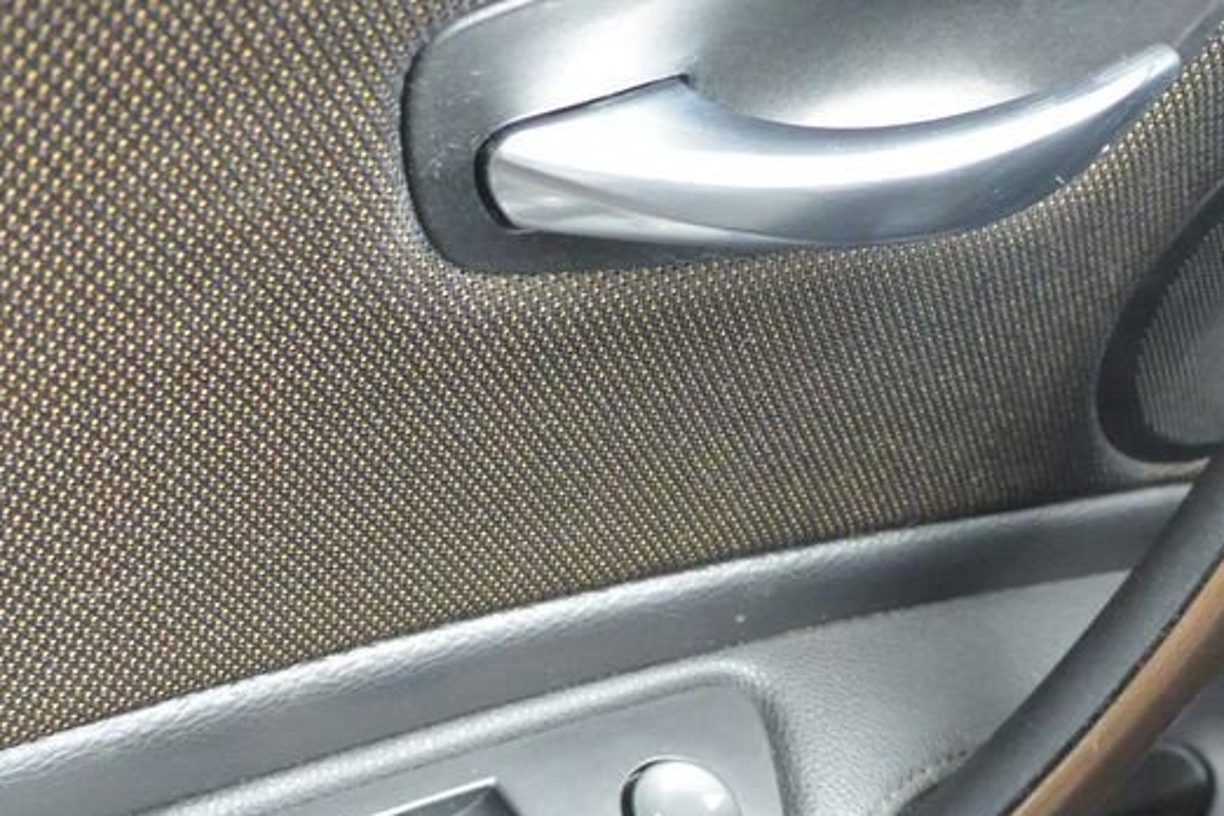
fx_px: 1802
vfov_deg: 25.4
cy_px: 538
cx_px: 882
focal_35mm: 53
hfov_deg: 36.8
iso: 2200
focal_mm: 10
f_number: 3.5
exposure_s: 1/30
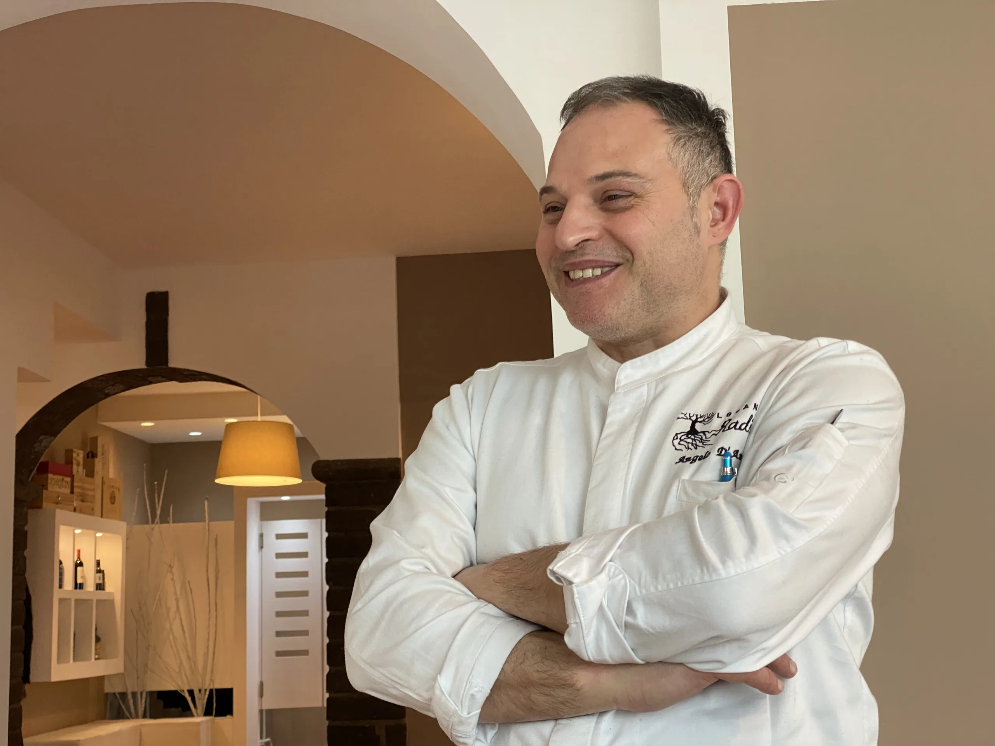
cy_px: 373
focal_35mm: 52
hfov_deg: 36.8
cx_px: 498
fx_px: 1495
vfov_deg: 28.0
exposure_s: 1/100
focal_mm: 6
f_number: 2
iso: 125
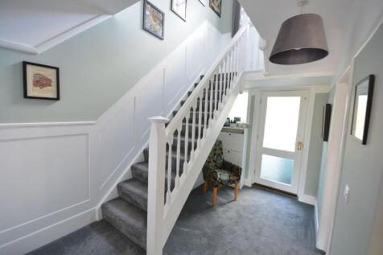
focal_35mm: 15
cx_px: 192
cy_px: 128
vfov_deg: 77.3
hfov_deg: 100.4
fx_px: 160
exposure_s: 1/2.5
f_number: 8
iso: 400
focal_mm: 10
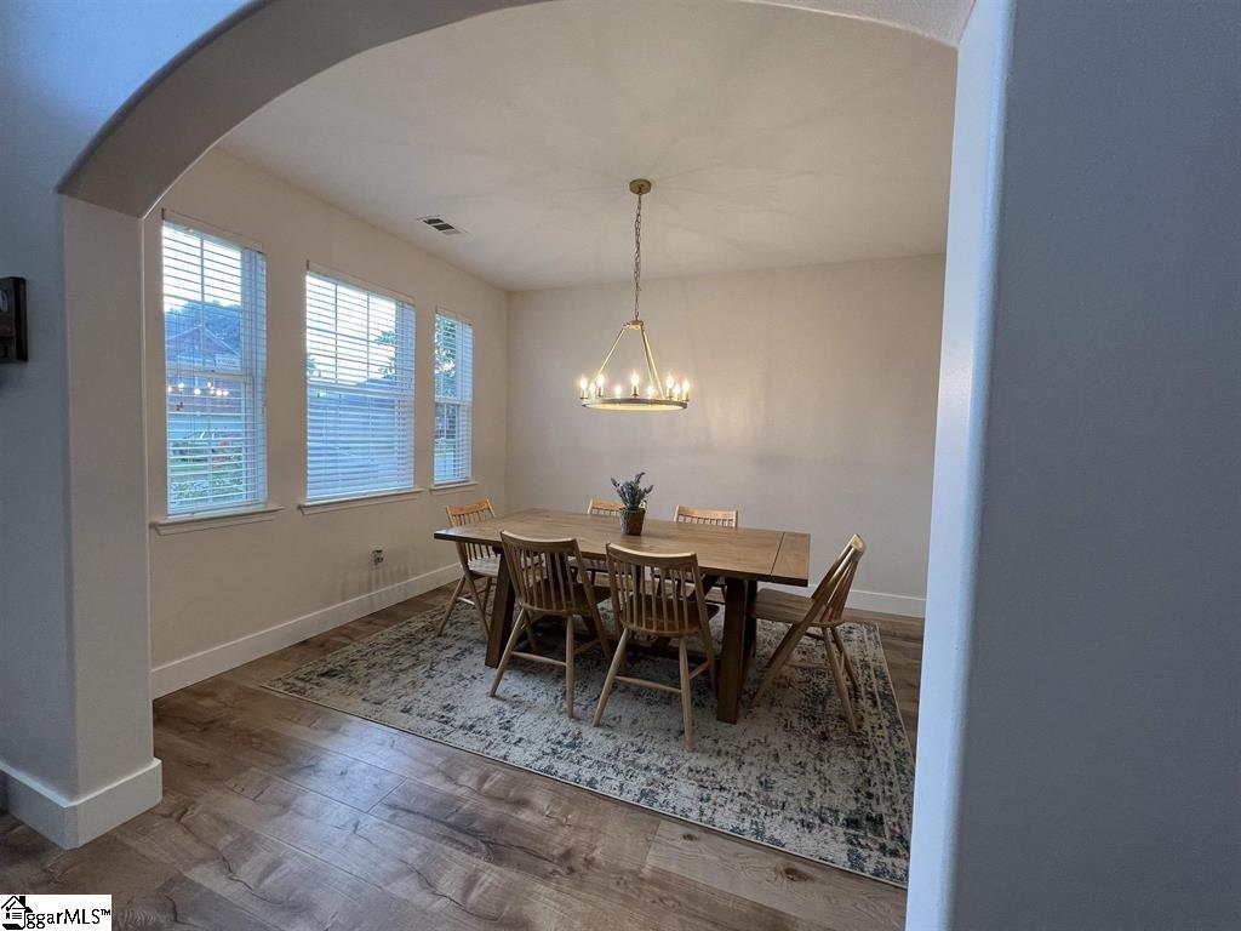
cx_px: 620
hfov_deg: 106.2
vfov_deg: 89.9
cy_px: 466
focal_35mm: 13
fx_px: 466
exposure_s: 1/120
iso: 100
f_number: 1.8
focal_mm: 1.57
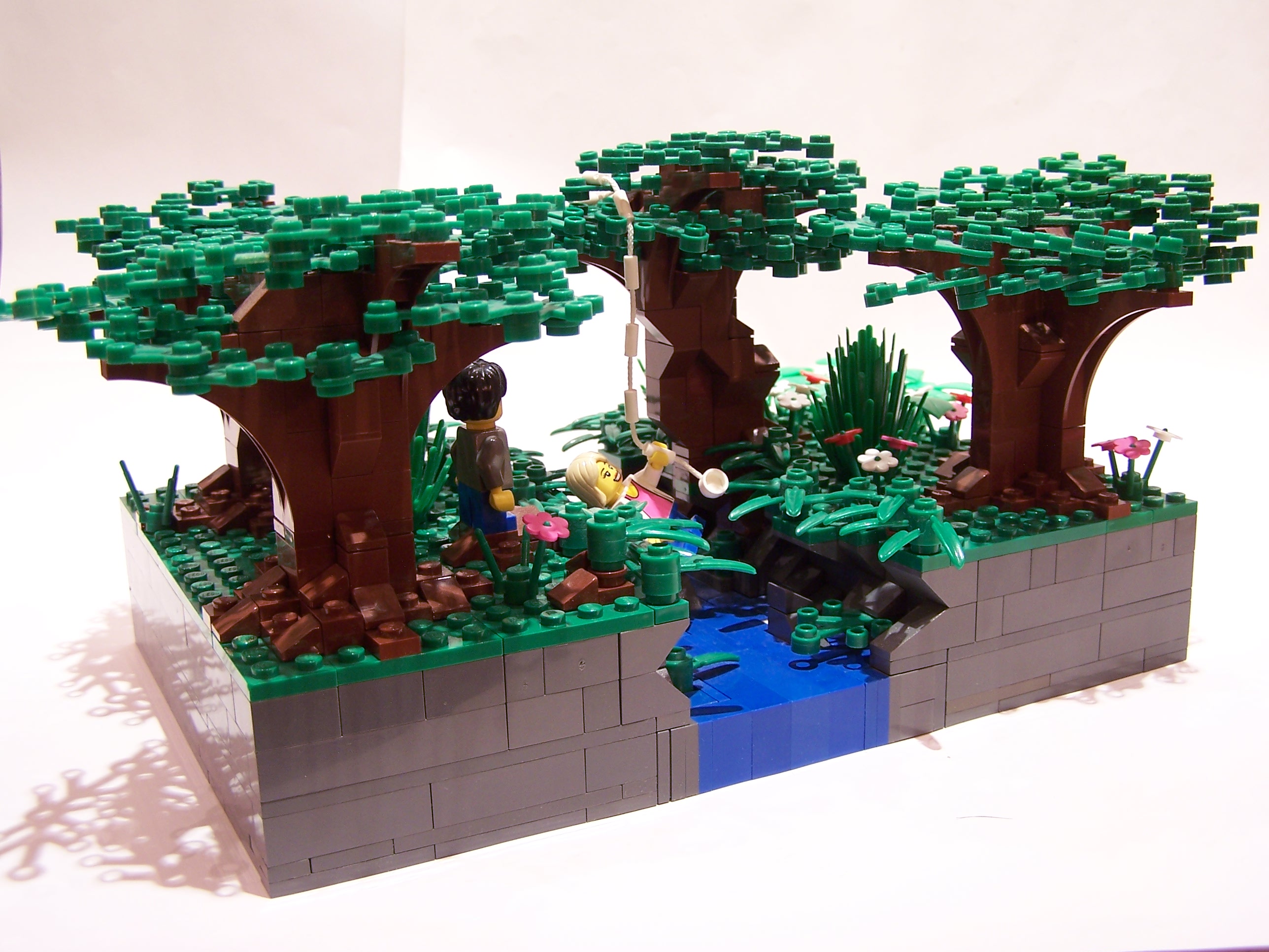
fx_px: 1393
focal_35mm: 38
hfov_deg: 49.0
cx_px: 634
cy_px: 476
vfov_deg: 37.7
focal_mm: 6.3
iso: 80
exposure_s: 1/3
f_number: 2.8
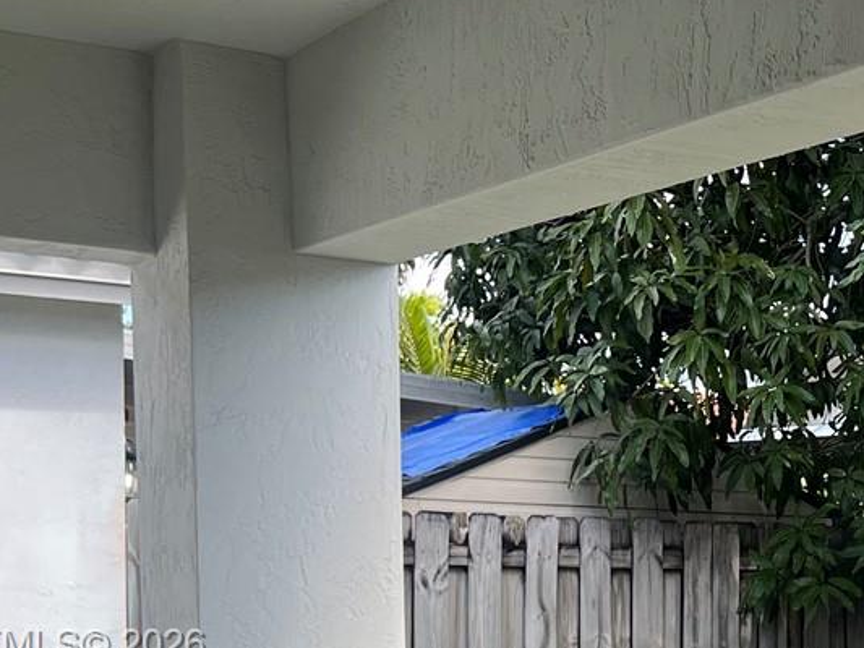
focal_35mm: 78
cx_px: 997
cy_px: 646
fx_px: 1947
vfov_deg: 18.4
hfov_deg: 23.2
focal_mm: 5.7
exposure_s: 1/389
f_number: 1.5
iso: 50
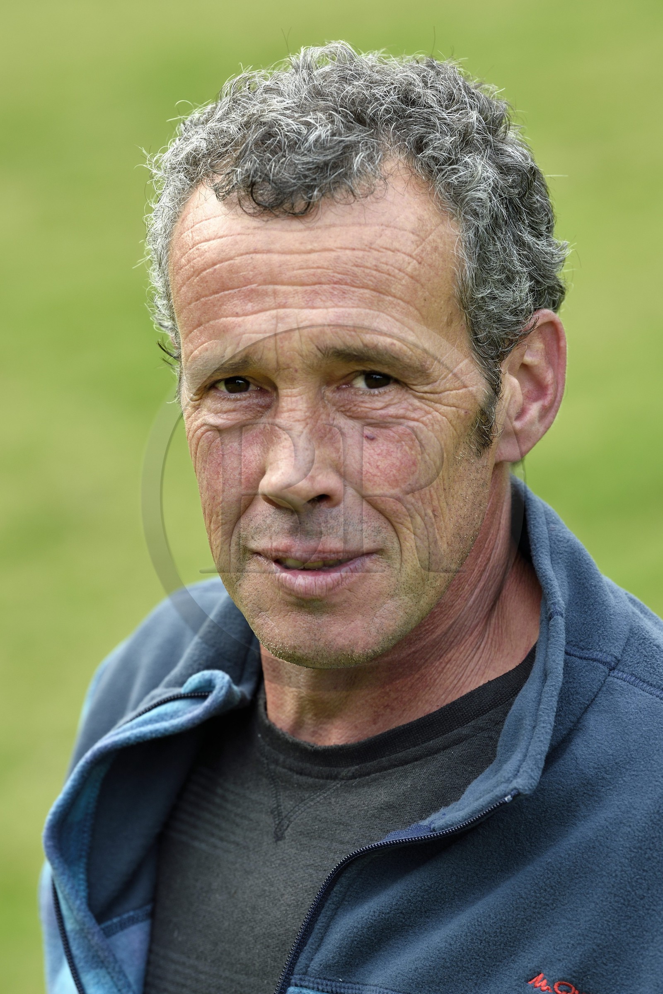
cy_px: 497
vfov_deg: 10.3
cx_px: 332
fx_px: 5525
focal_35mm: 200
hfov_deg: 6.9
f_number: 5.6
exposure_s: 1/160
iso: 400
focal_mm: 200
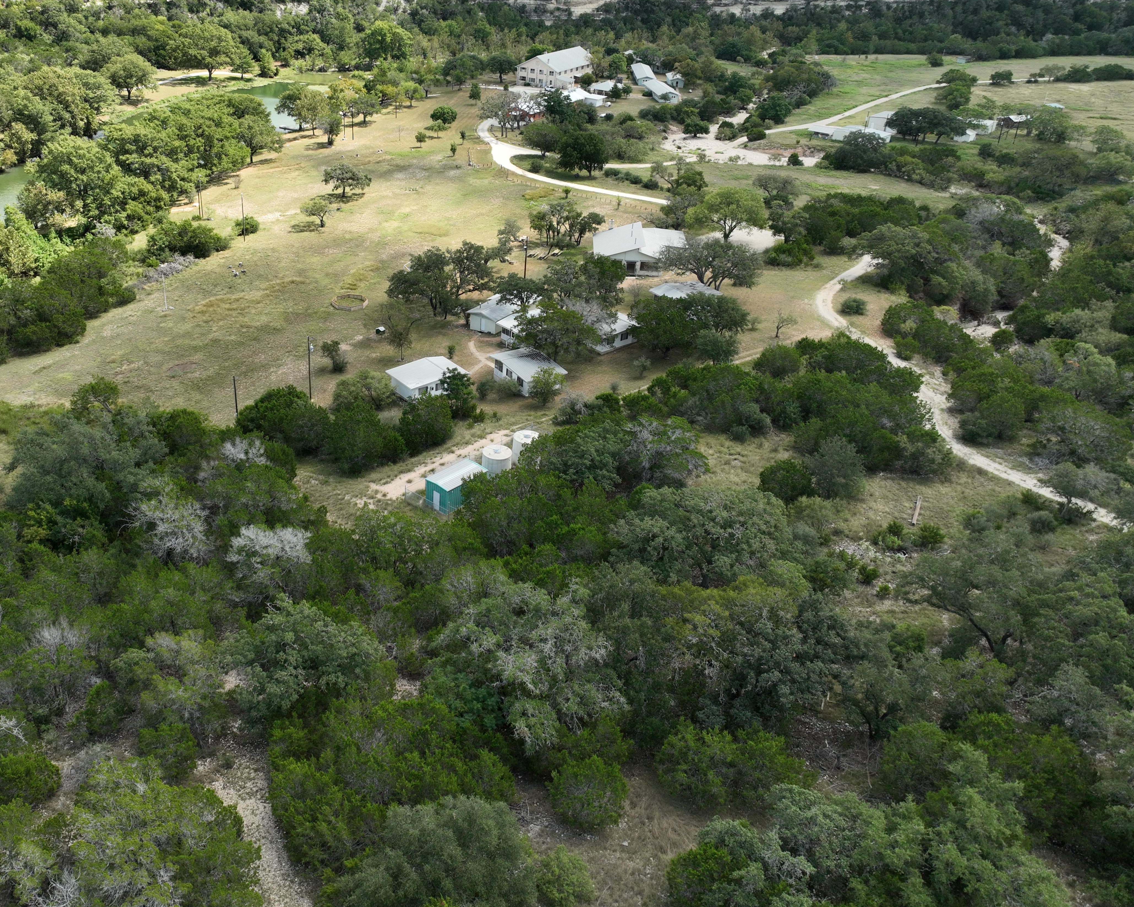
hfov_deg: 58.0
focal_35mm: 30
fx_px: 1007
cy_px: 404
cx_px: 419
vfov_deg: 48.4
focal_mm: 12.29
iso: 130
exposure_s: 1/60
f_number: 2.8
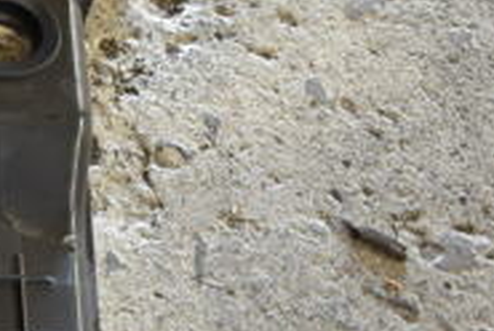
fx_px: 1223
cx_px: -275
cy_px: 136
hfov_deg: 19.5
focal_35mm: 89
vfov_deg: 15.4
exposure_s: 1/30
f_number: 3.5
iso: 1000
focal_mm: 18
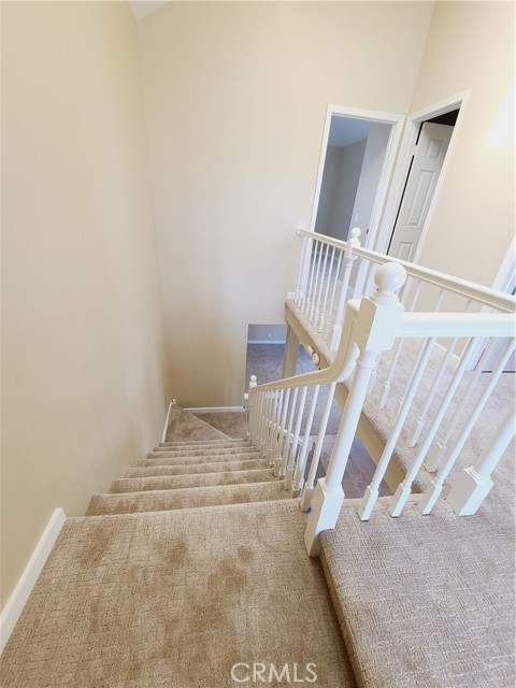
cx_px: 258
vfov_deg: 106.2
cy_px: 344
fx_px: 258
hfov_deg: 89.9
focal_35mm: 13
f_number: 2.2
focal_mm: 2.2
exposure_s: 1/60
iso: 100
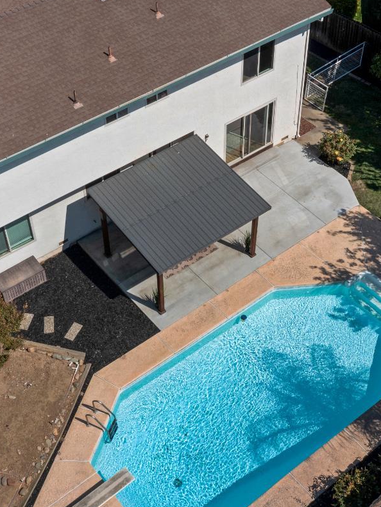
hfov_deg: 28.6
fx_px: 748
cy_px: 239
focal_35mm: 51
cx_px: 176
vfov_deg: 37.5
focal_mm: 10.26
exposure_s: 1/640
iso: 100
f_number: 6.3
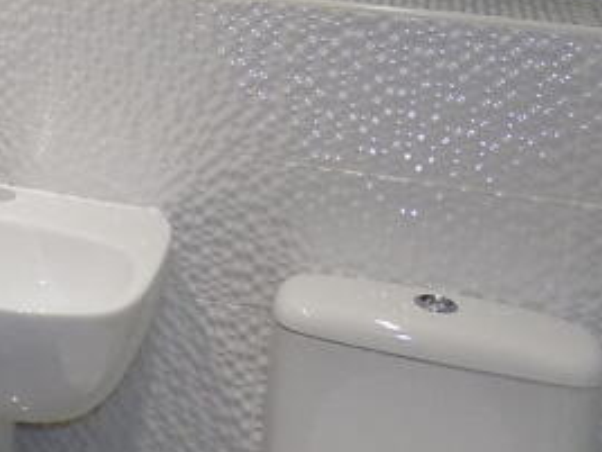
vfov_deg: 16.1
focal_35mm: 88
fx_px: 1530
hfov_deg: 19.5
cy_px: -97
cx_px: -290
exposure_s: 1/30
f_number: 3.1
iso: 280
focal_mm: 4
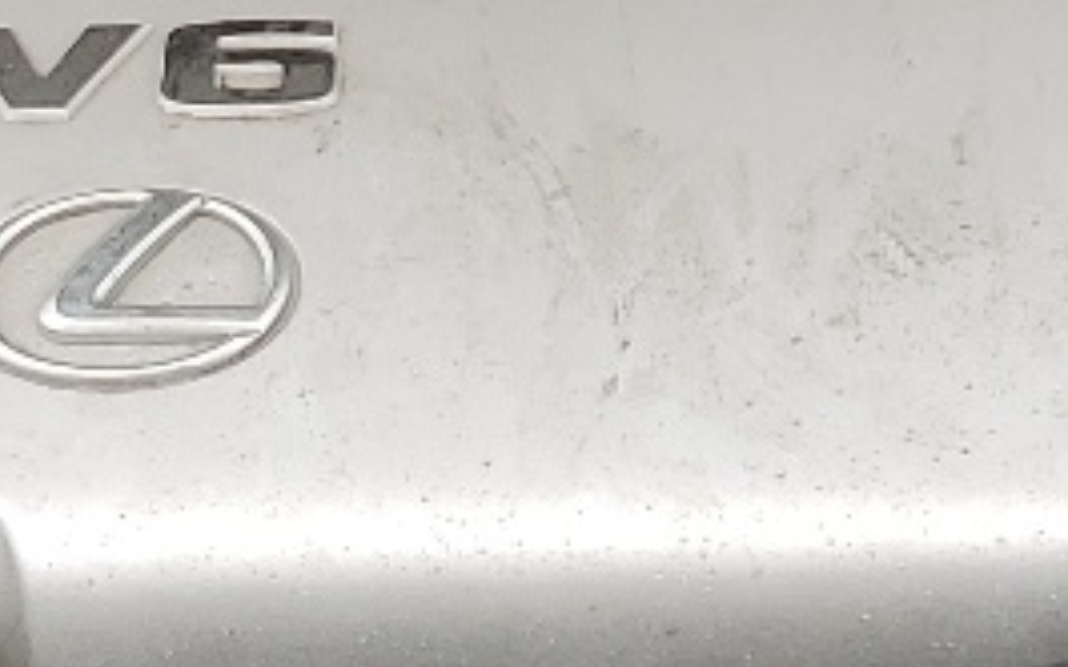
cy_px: -321
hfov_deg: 12.6
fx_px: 4830
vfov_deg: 7.8
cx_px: 815
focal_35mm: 166
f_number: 1.5
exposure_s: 1/323
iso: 50
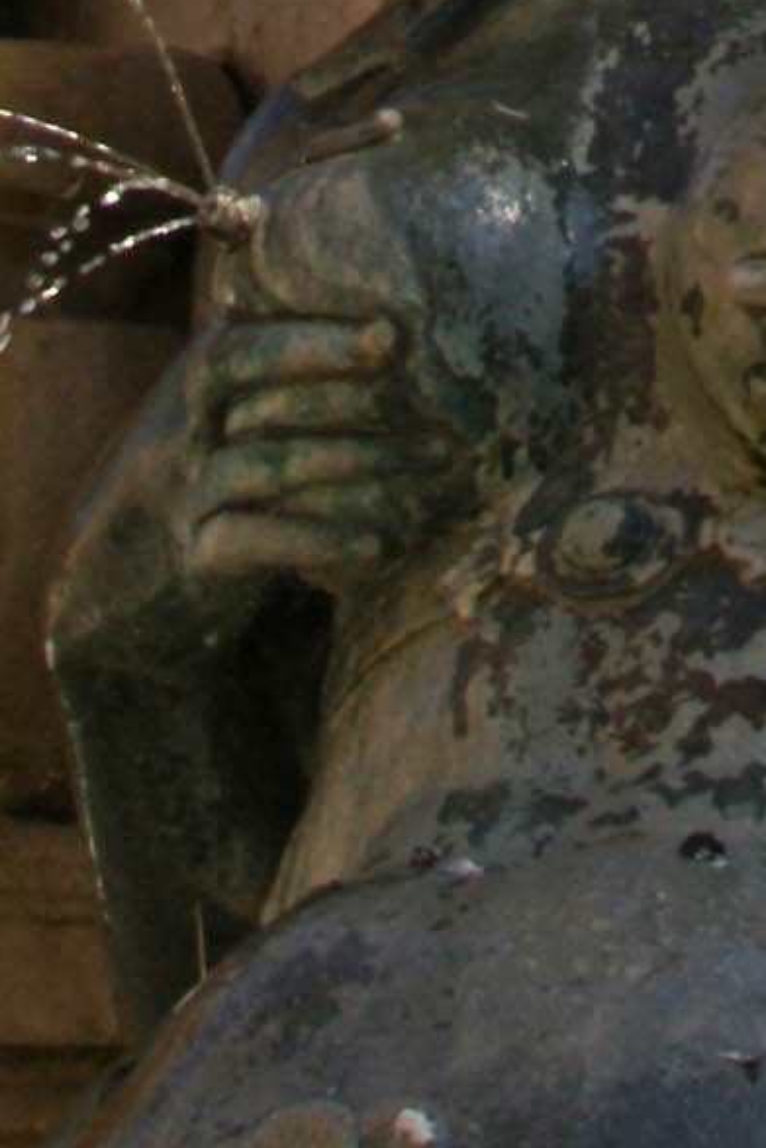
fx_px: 9760
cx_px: 1628
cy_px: -2878
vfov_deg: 6.0
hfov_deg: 4.4
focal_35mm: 306
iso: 200
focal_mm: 28
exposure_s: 1/320
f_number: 8
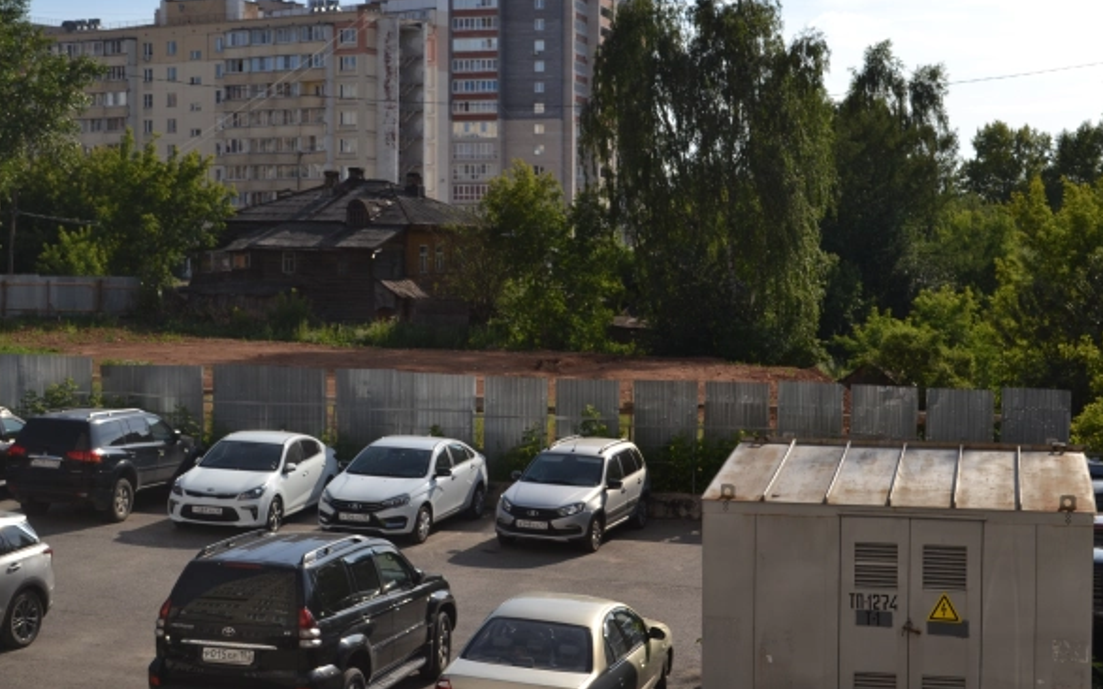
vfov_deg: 21.8
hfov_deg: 34.2
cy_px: 312
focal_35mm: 60
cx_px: 559
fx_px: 1790
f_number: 10
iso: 100
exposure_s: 1/200
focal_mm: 35
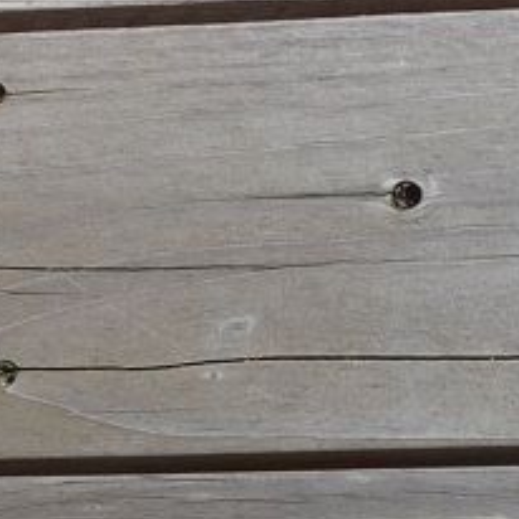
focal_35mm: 188
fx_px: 3189
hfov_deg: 9.2
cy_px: 829
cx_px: -116
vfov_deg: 9.0
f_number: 4.2
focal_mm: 8
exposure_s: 1/800
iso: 100
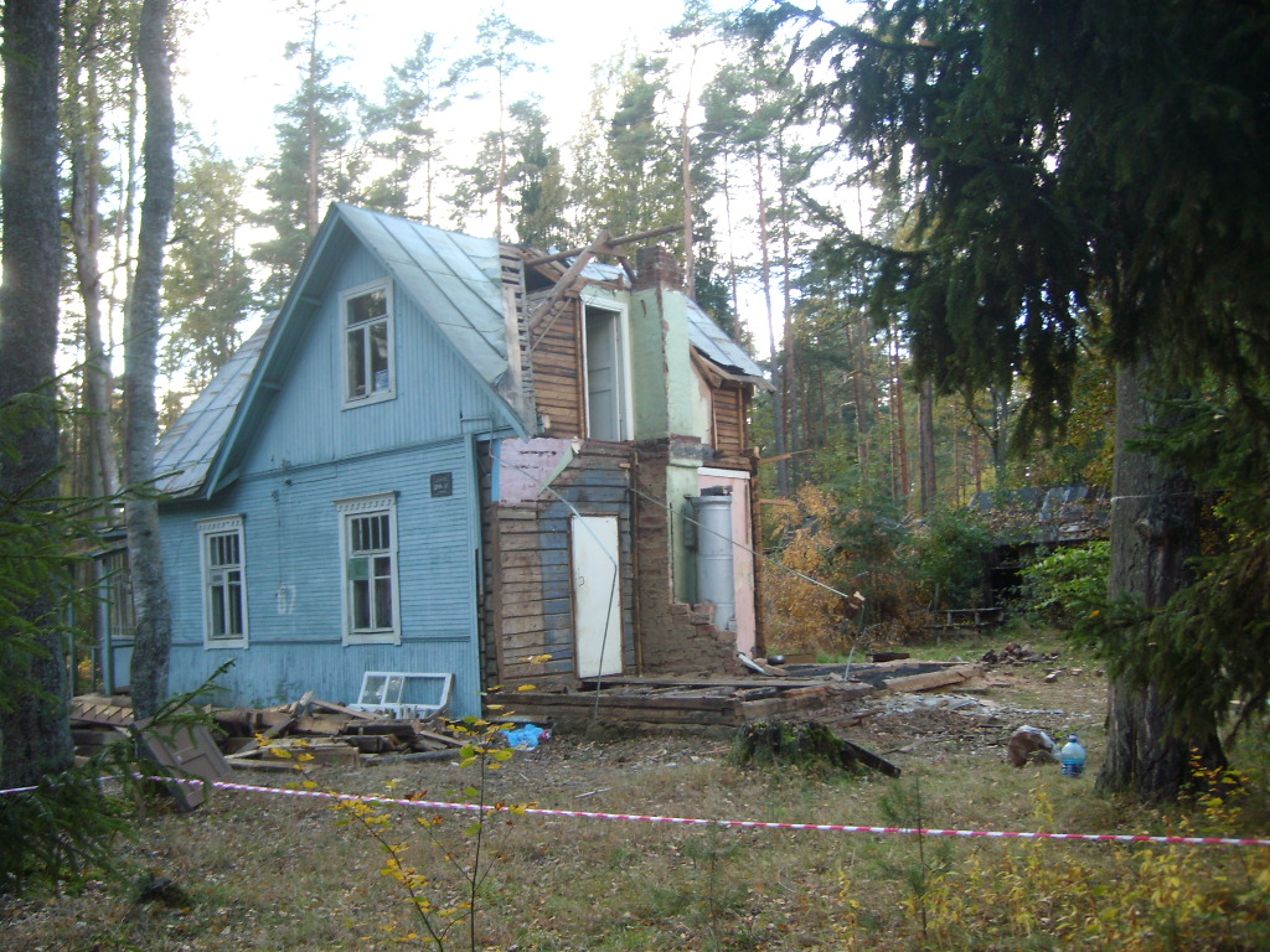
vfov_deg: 40.7
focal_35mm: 35
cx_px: 635
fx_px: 1284
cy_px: 476
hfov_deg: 52.6
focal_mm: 5.8
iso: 50
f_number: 2.8
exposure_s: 1/64
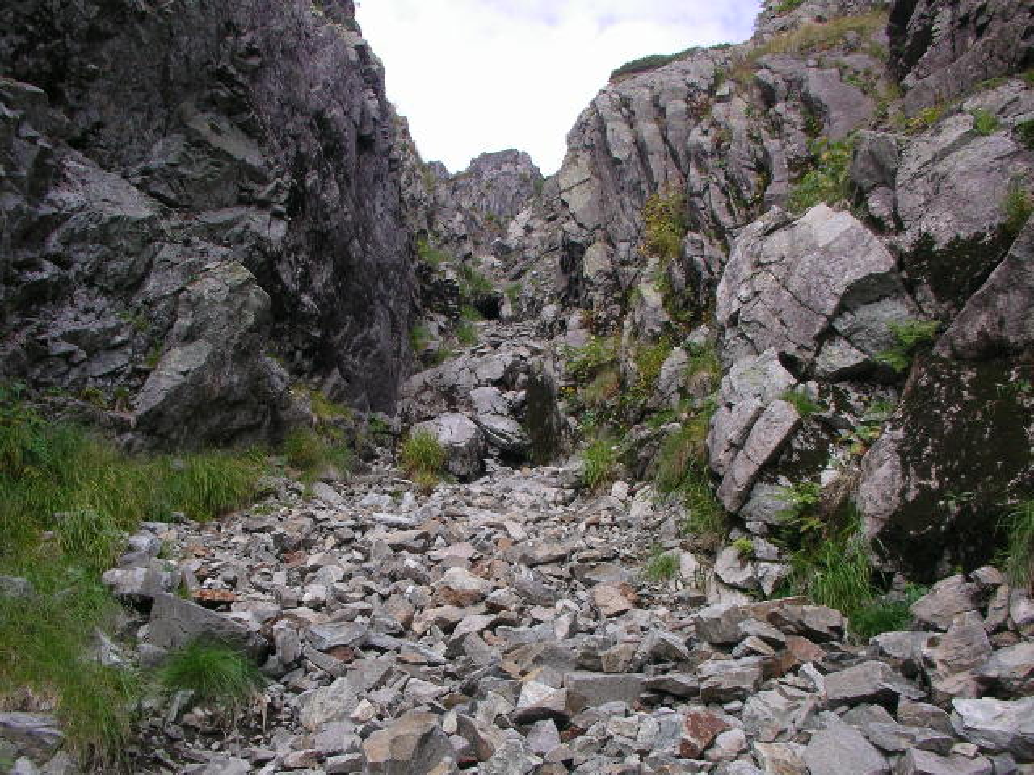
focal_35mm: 37
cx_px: 517
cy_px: 388
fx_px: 1105
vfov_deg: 38.7
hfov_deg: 50.1
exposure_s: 1/100
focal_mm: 5.7
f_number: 2.8
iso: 50
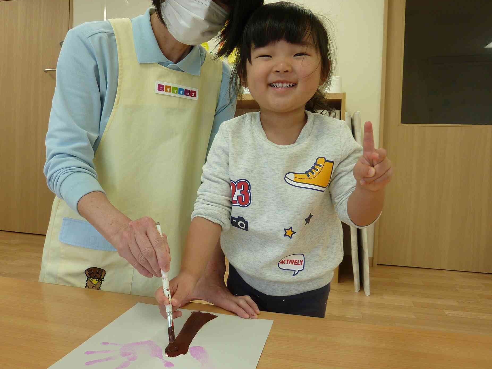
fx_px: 384
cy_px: 175
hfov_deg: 65.3
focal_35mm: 27
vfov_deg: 51.3
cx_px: 232
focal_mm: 4.1
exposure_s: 1/50
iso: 80
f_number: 3.3
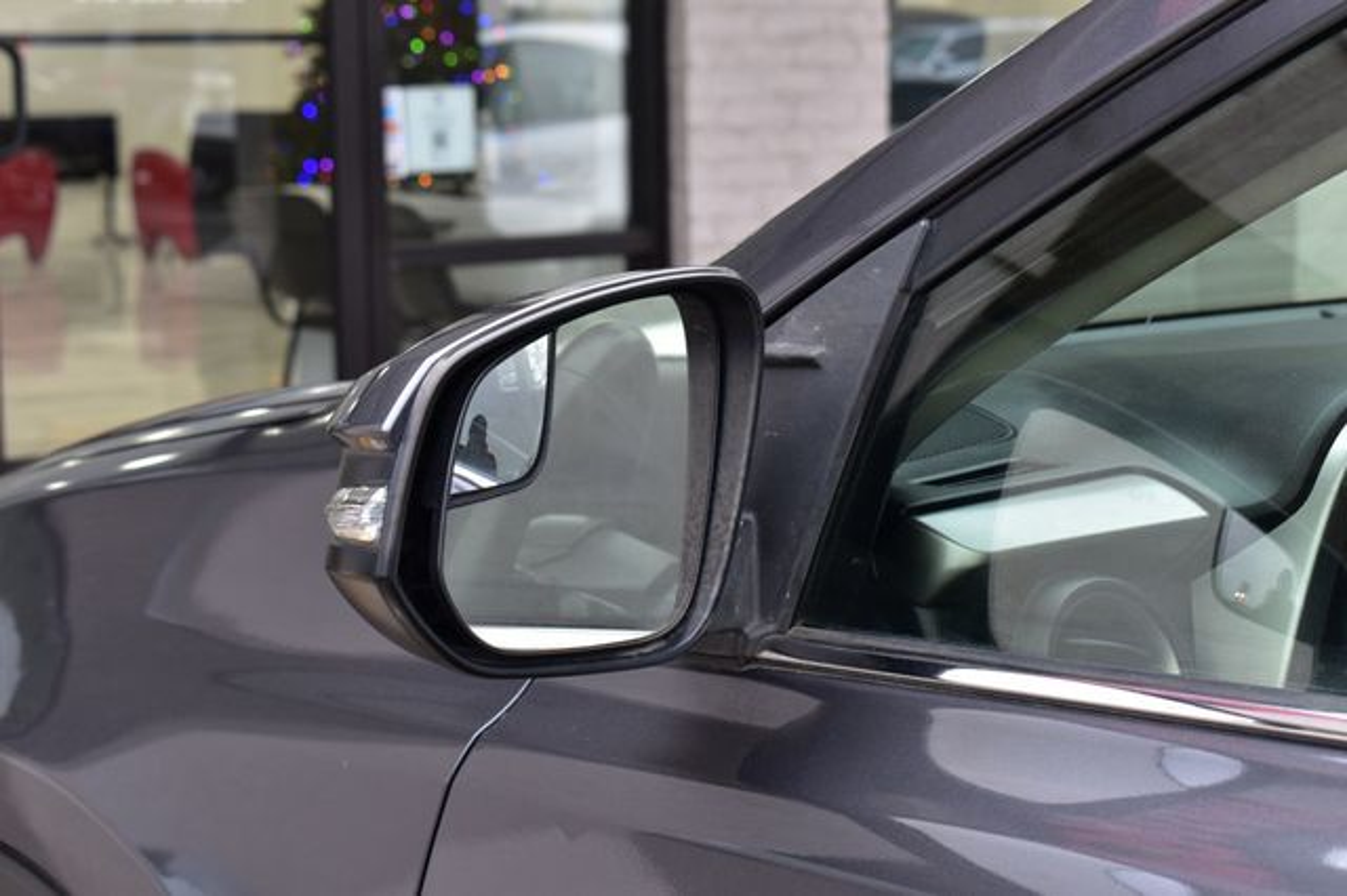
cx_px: 674
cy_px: 448
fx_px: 2692
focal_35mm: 72
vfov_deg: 18.9
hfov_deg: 28.1
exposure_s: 1/40
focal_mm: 48
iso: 400
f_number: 7.1
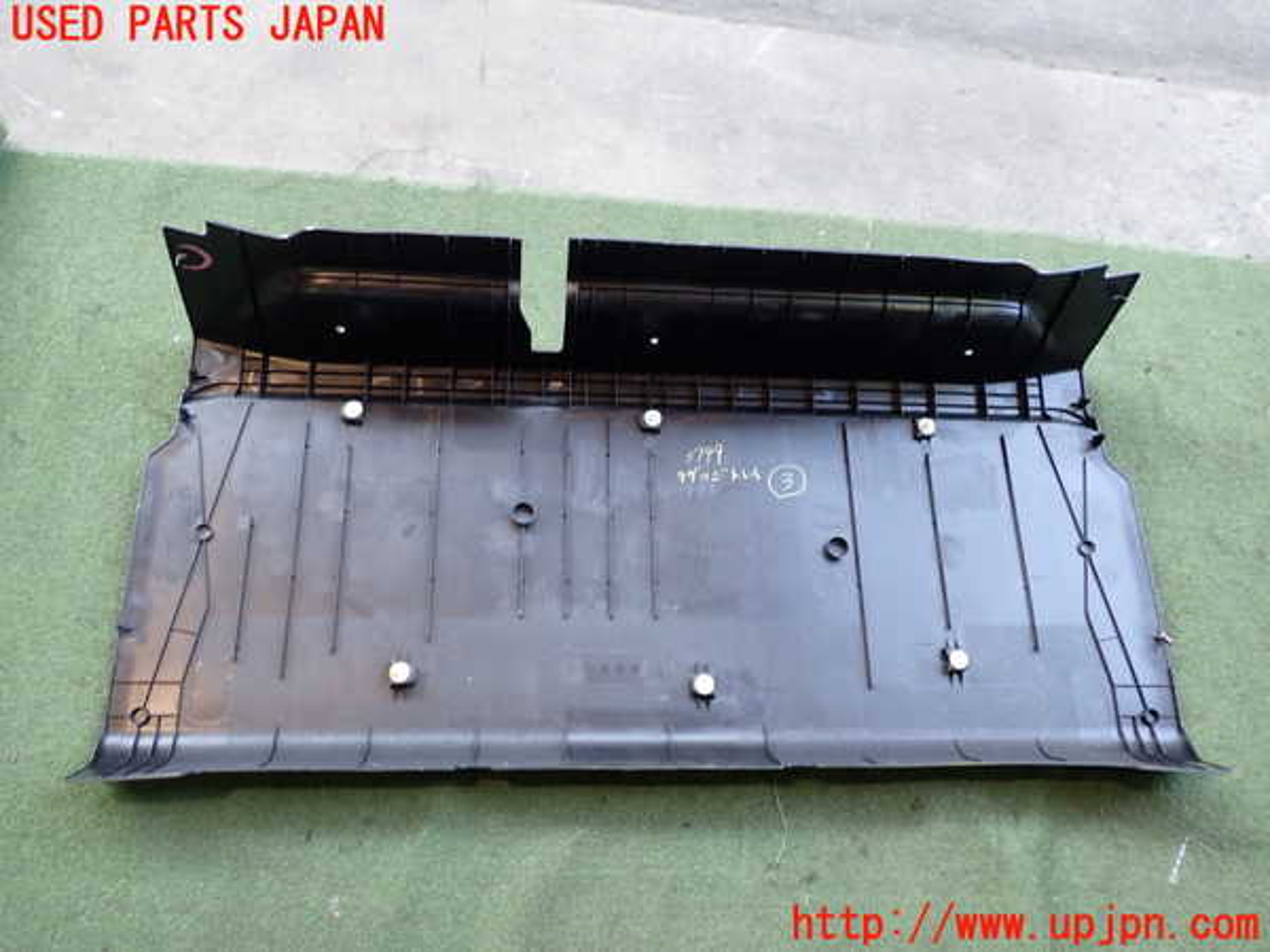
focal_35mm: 30
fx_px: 1101
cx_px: 635
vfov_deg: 46.8
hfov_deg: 60.0
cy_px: 476
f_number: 2.3
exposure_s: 1/50
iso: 200
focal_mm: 5.4
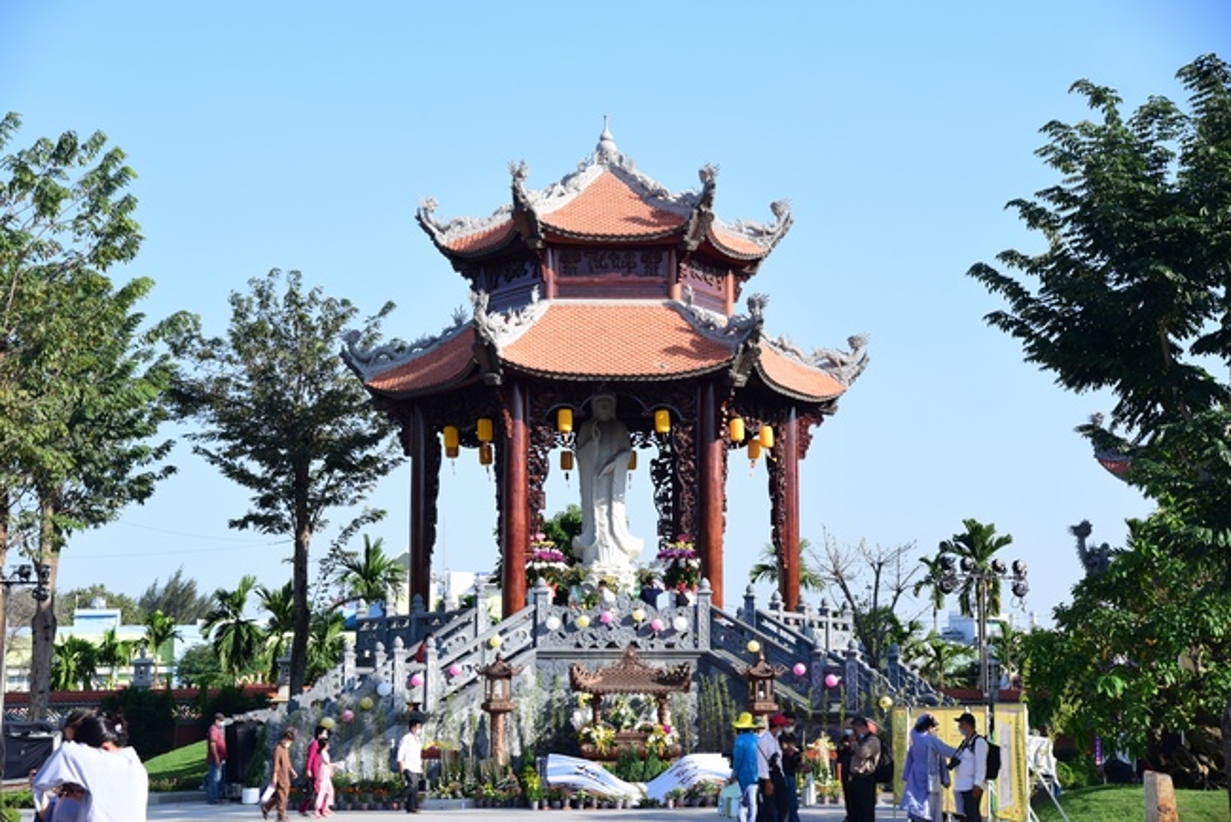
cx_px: 616
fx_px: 2395
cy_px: 411
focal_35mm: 70
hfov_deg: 28.8
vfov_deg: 19.5
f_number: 7.1
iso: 250
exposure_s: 1/400
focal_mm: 70
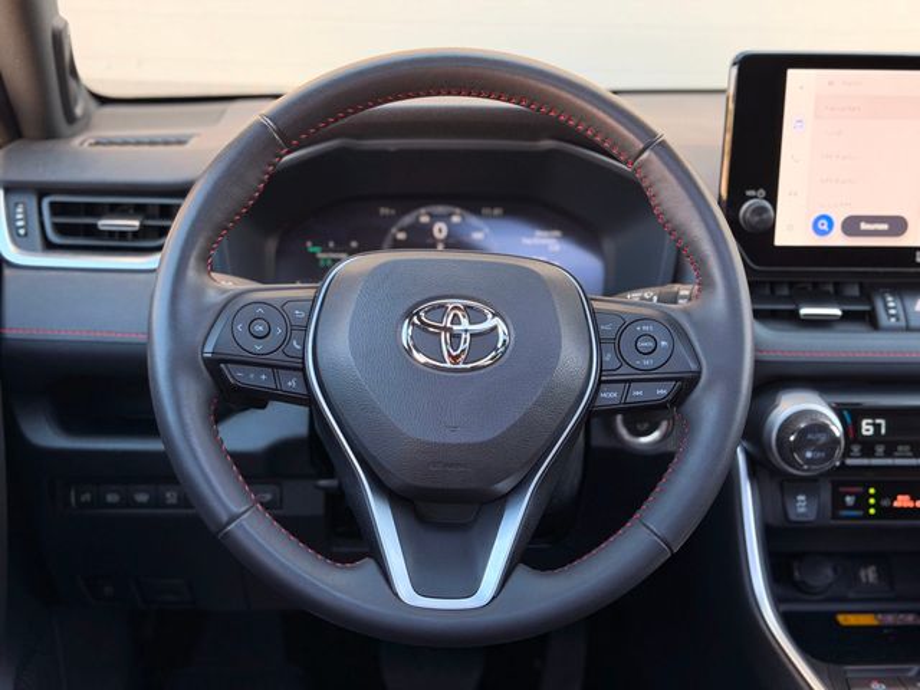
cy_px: 345
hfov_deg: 39.7
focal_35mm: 48
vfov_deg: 30.3
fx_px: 1276
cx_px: 460
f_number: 1.78
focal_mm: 6.76
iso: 50
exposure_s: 1/121
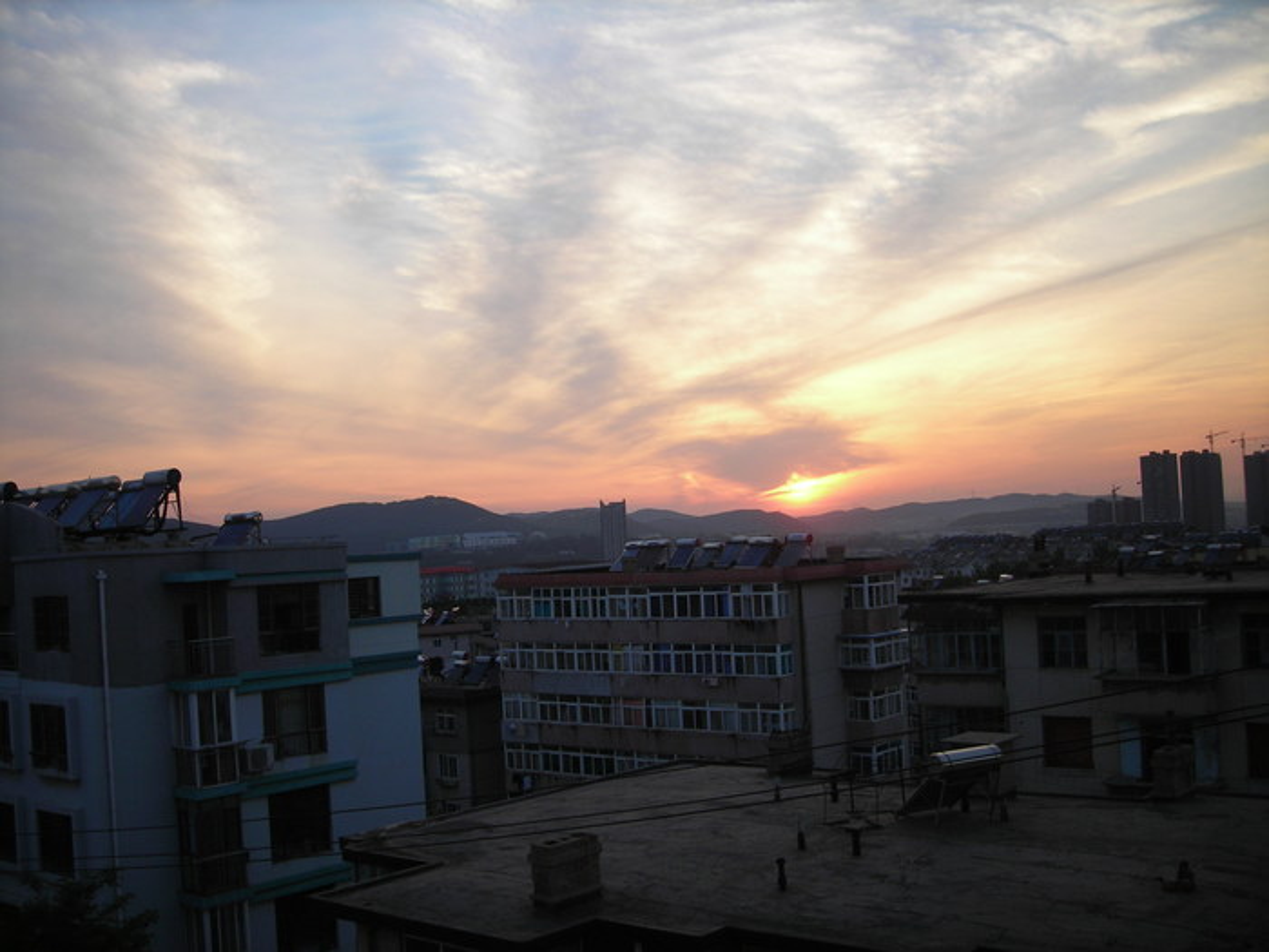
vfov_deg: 37.7
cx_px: 634
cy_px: 476
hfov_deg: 49.0
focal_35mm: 38
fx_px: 1393
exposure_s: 1/87.5
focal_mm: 6.3
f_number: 3.2
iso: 50
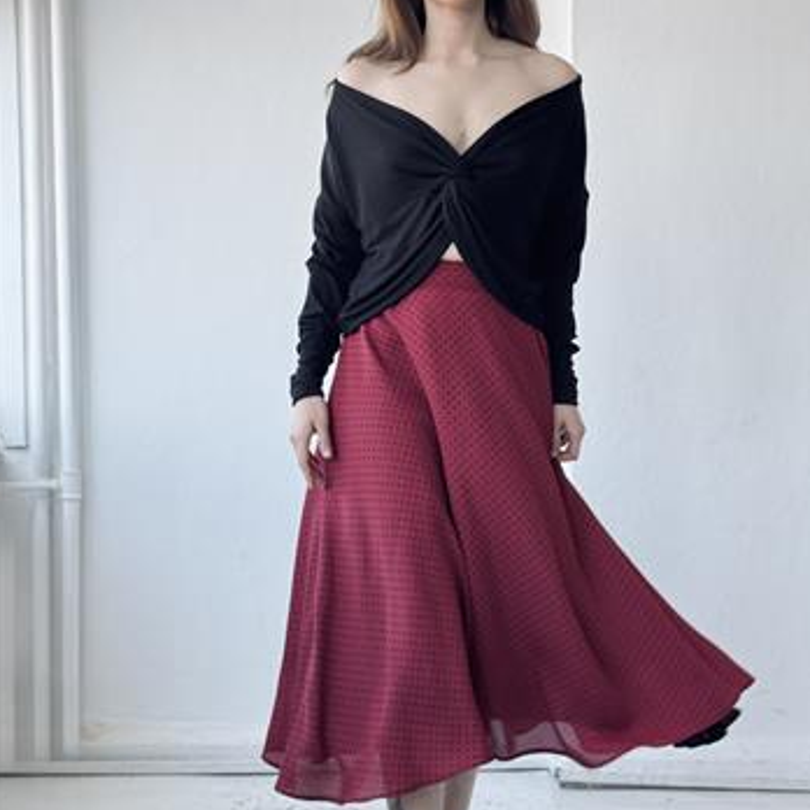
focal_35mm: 65
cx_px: 454
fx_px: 1721
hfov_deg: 26.5
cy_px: 376
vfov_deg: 26.5
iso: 64
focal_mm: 6.76
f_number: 1.78
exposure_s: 1/176
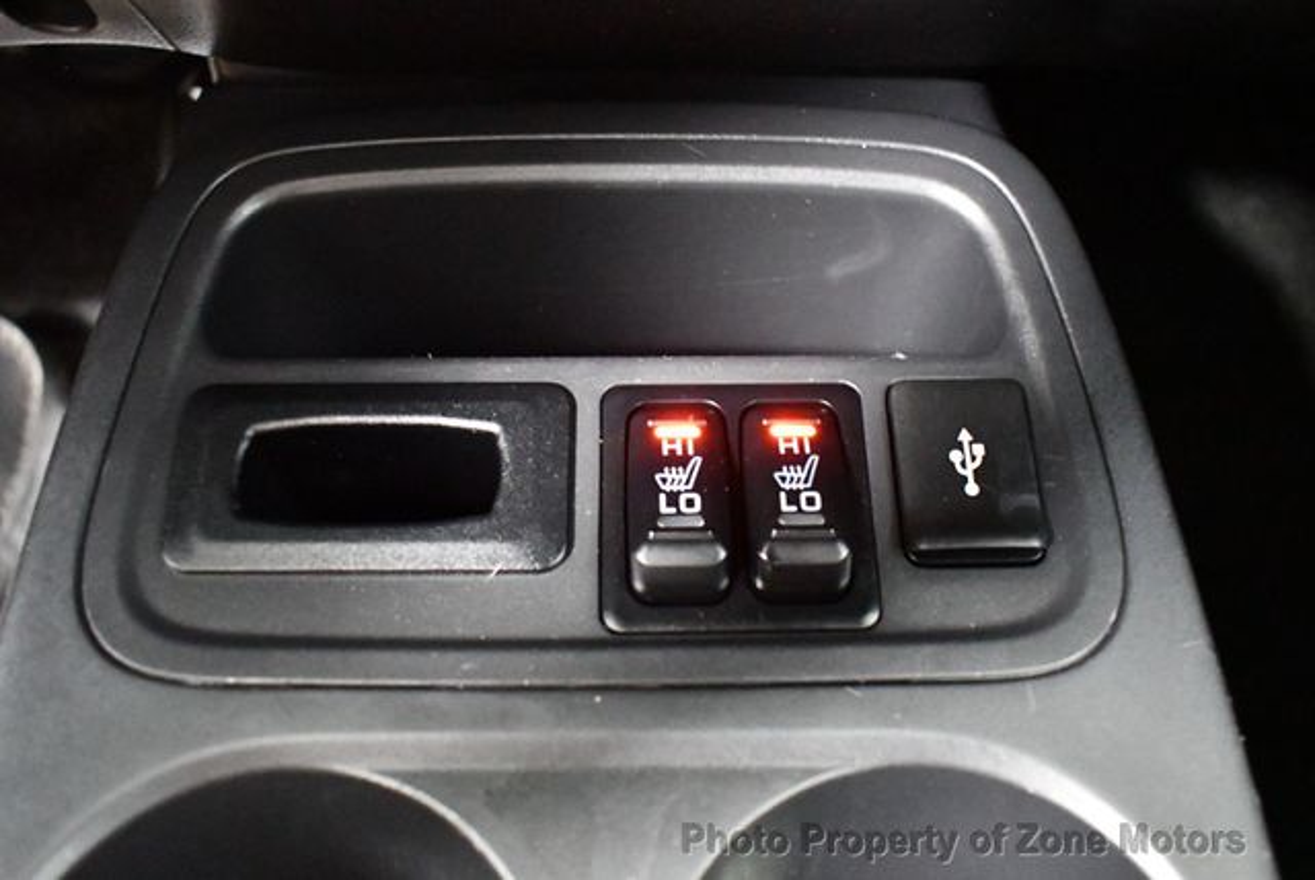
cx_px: 658
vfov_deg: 36.9
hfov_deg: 53.1
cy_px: 440
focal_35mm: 36
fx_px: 1316
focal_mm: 18
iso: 12800
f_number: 3.5
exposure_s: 1/10
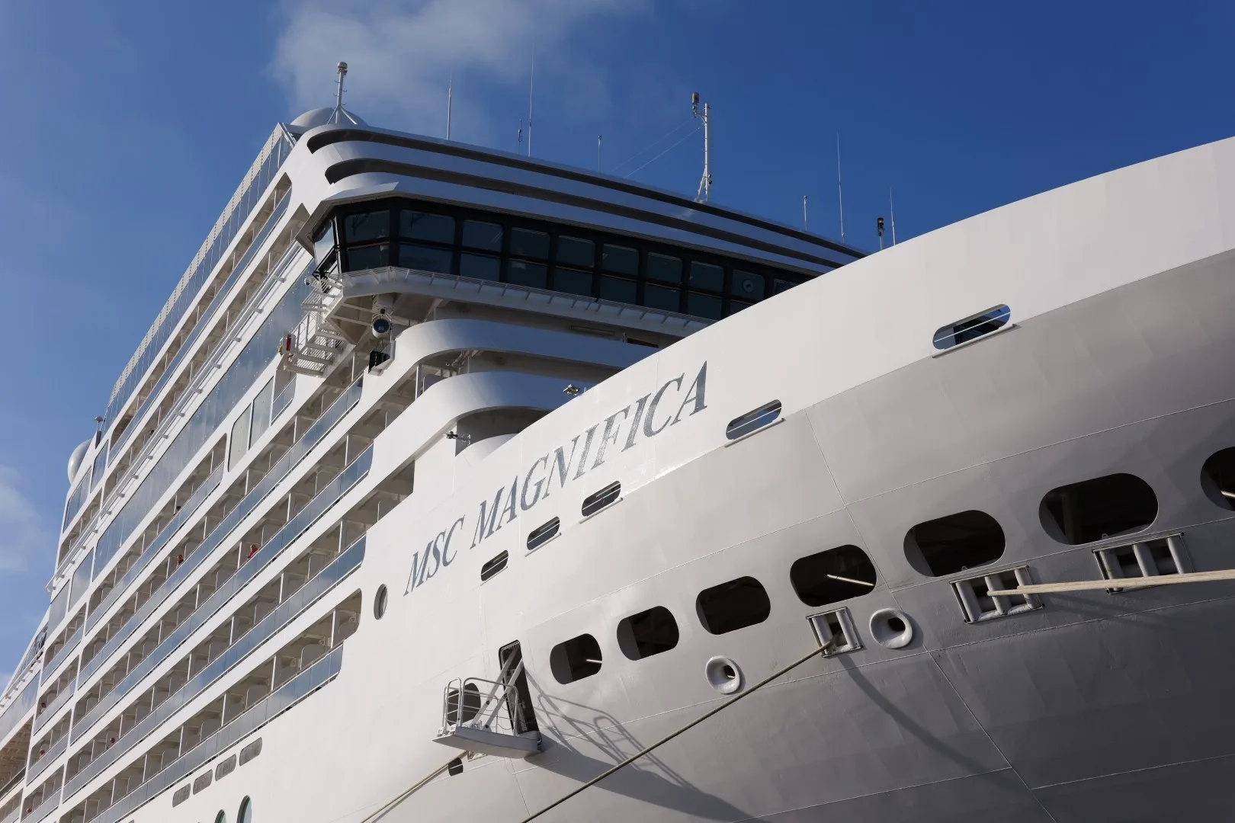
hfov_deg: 43.6
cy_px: 412
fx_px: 1544
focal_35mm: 45
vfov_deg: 29.9
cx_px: 618
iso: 100
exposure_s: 1/400
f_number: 8
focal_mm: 45
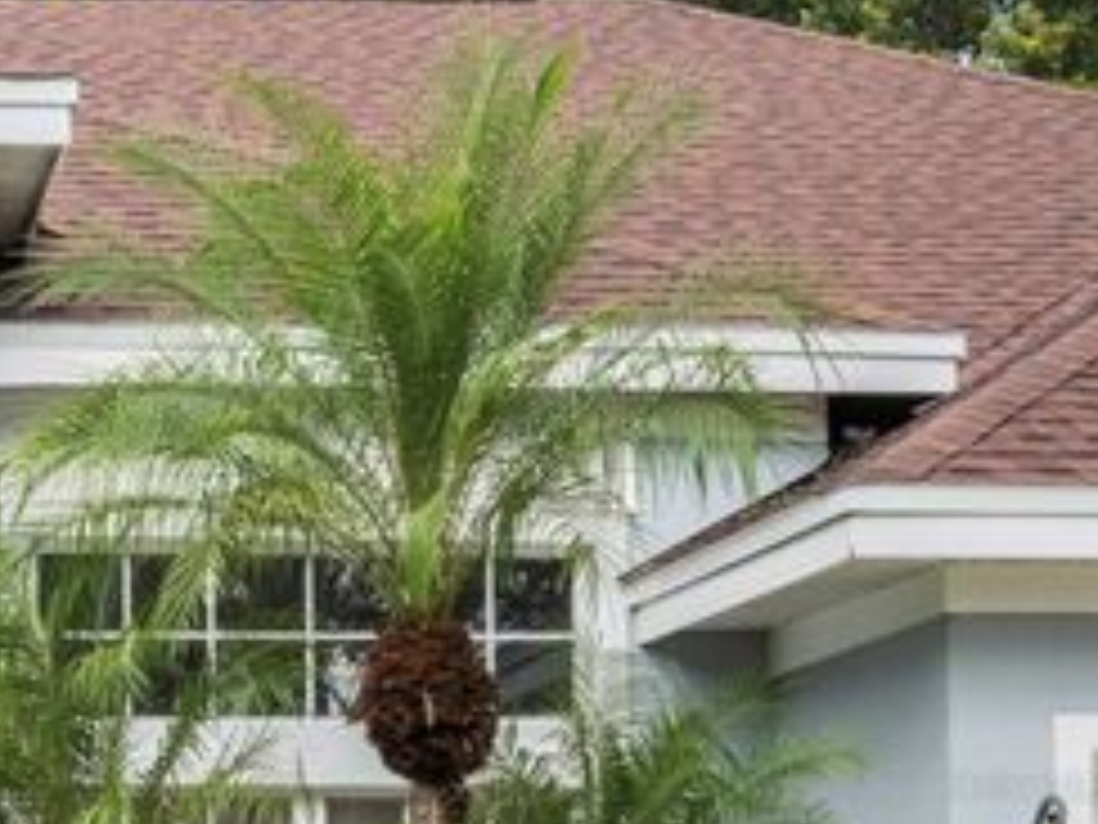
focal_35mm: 100
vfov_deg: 14.6
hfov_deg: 17.9
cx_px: -466
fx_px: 3172
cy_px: 786
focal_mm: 24
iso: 800
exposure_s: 1/40
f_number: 13
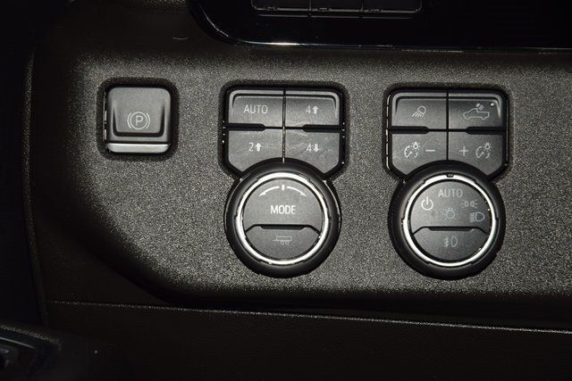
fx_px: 1669
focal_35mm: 105
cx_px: 286
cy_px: 190
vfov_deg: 13.0
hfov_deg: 19.5
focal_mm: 70
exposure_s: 1/125
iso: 100
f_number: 8
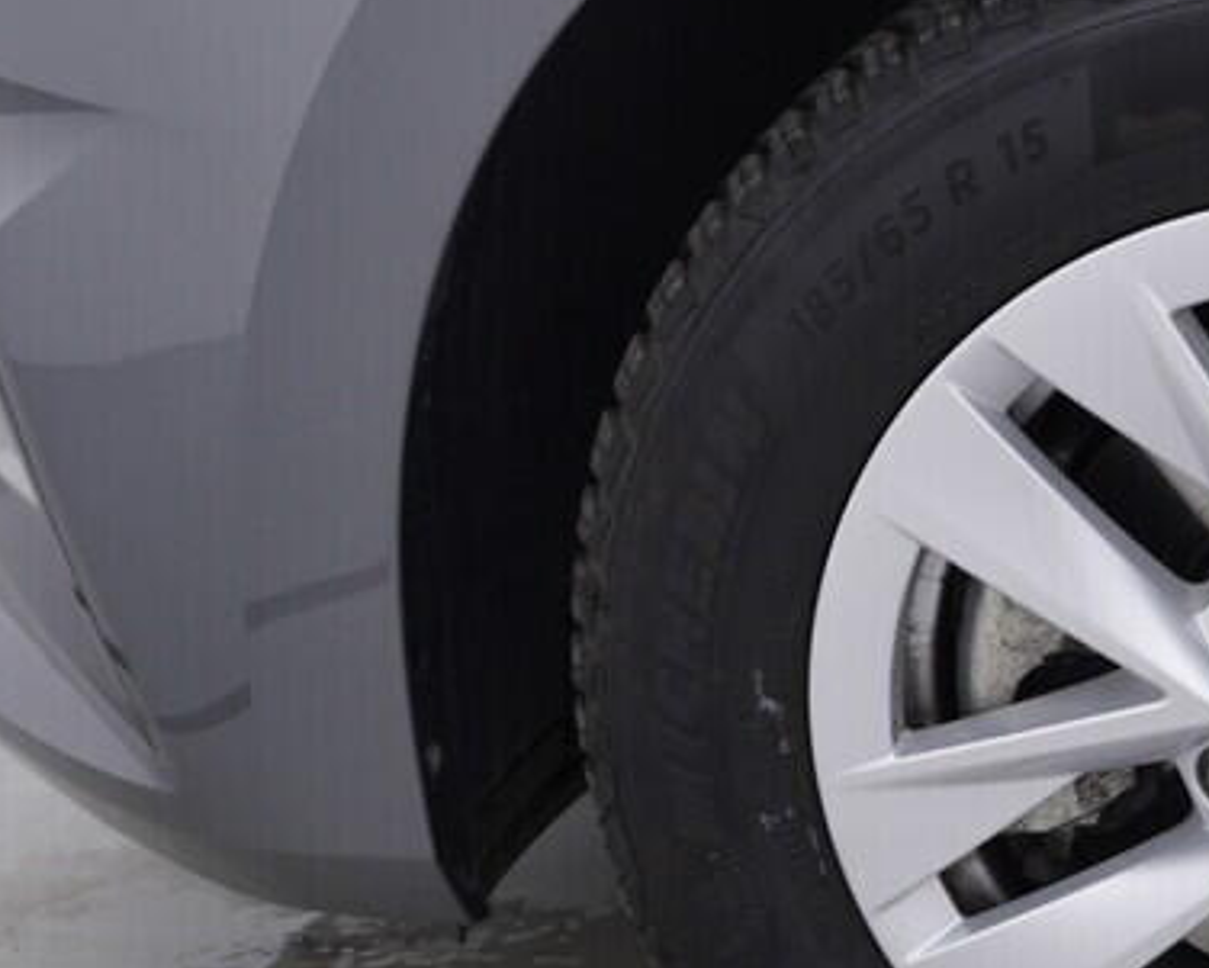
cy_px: 738
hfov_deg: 19.8
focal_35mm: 92
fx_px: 3293
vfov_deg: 16.6
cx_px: 1357
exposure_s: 1/60
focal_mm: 24
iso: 125
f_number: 4
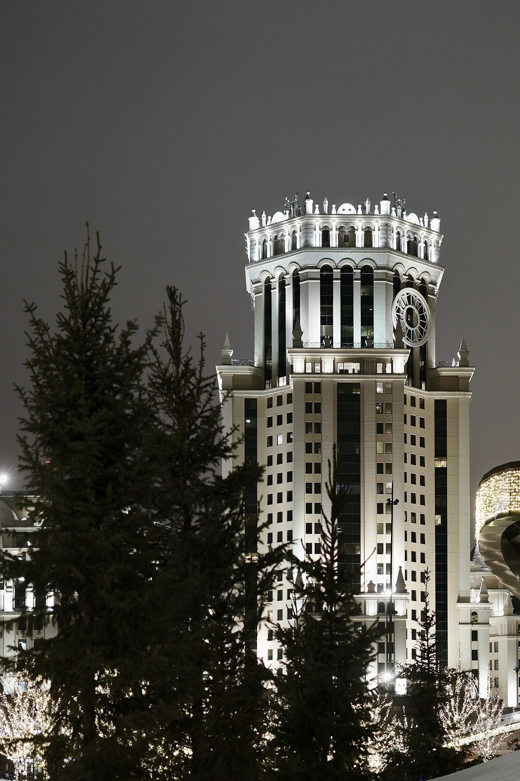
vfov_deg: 27.7
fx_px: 1581
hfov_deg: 18.6
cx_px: 347
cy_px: 459
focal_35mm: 73
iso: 160
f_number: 2
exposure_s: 1/8
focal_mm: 35
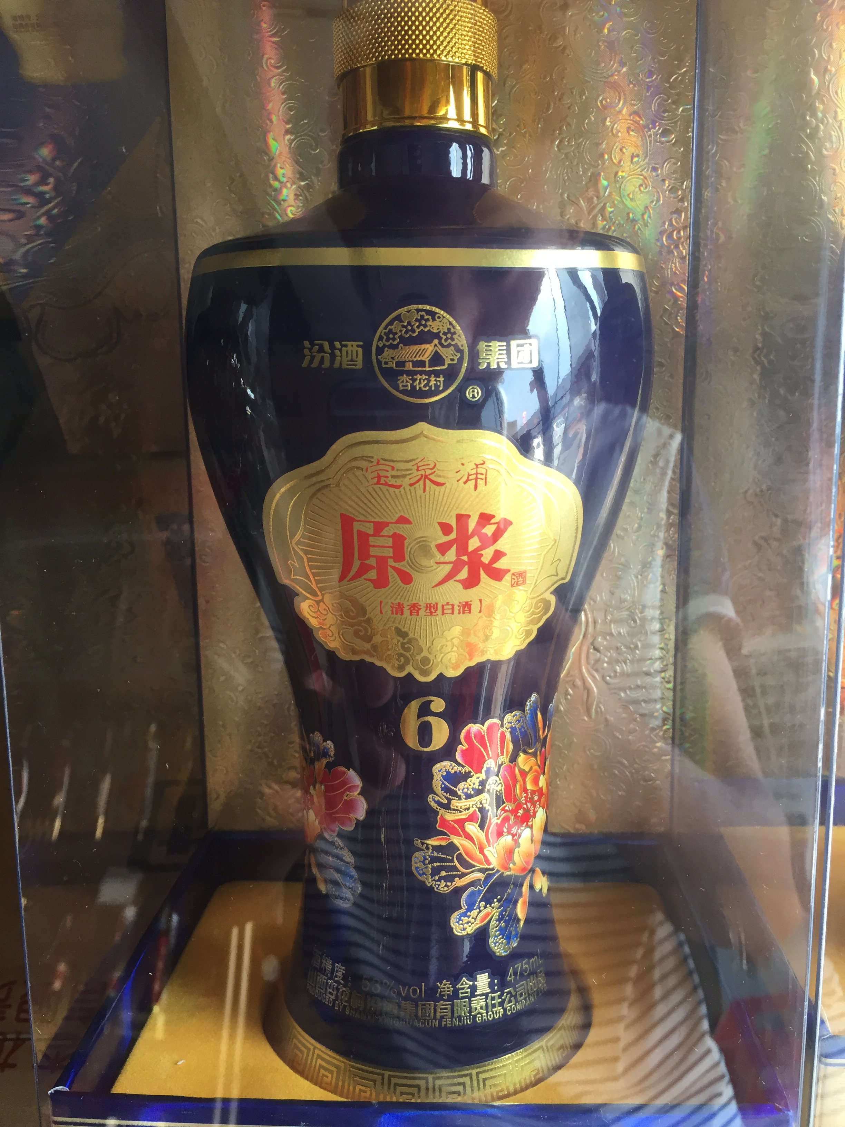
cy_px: 564
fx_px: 944
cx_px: 422
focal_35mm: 29
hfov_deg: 48.2
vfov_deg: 61.7
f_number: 2.2
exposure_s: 1/33
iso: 40
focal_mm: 4.15
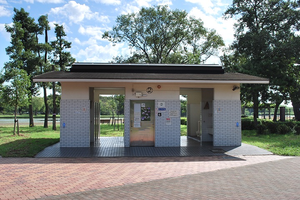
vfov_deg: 36.9
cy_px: 100
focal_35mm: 36
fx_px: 300
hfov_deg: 53.1
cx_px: 150
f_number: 8
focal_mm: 24
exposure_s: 1/250
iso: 100
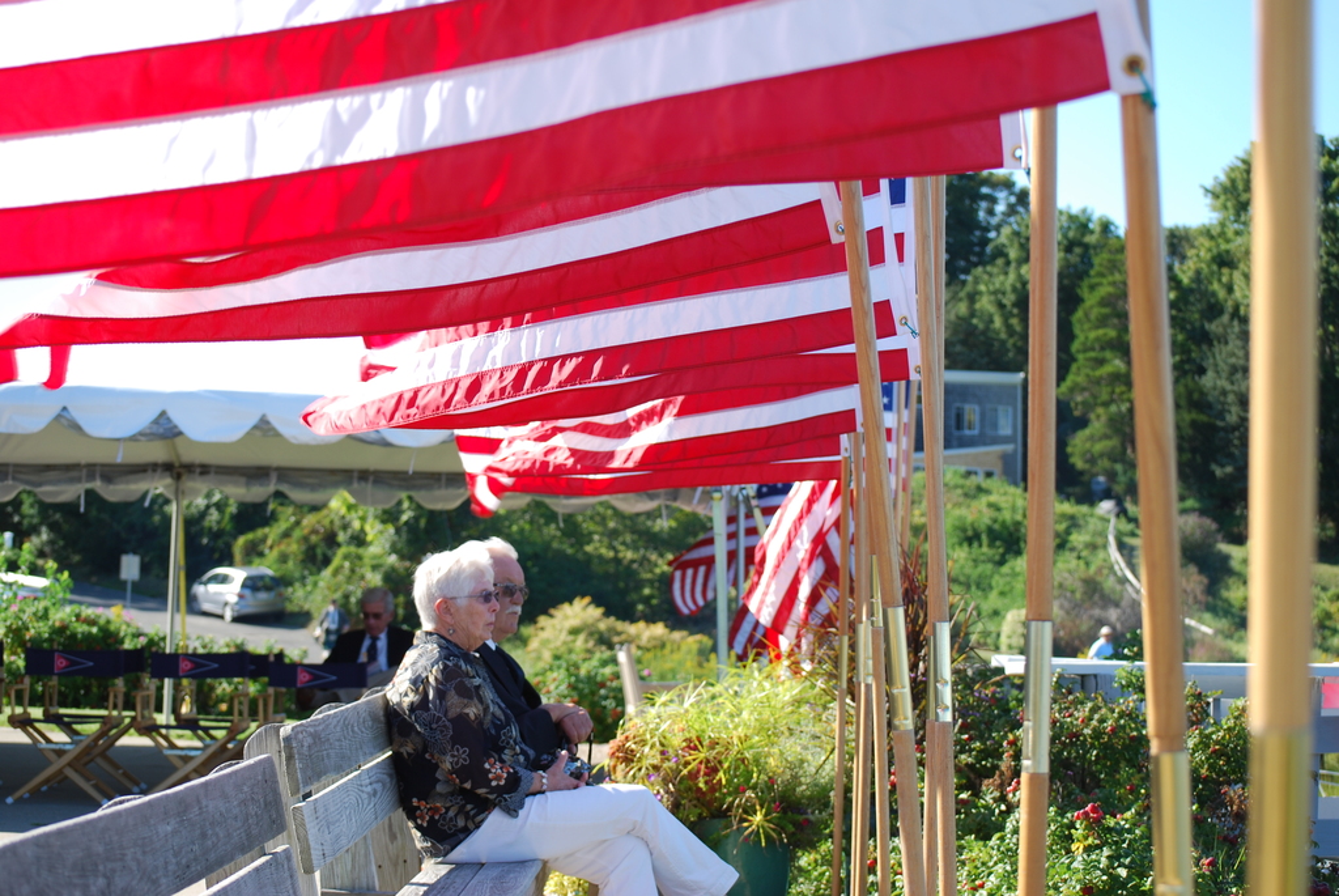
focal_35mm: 82
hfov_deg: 24.6
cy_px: 448
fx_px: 3072
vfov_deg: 16.6
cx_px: 670
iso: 100
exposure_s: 1/160
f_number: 6.3
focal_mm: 55
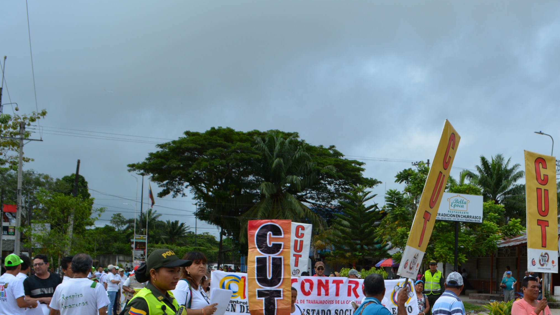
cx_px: 393
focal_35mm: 42
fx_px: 624
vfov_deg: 27.9
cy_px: 240
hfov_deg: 47.2
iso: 125
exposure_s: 1/250
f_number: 8
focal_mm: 18
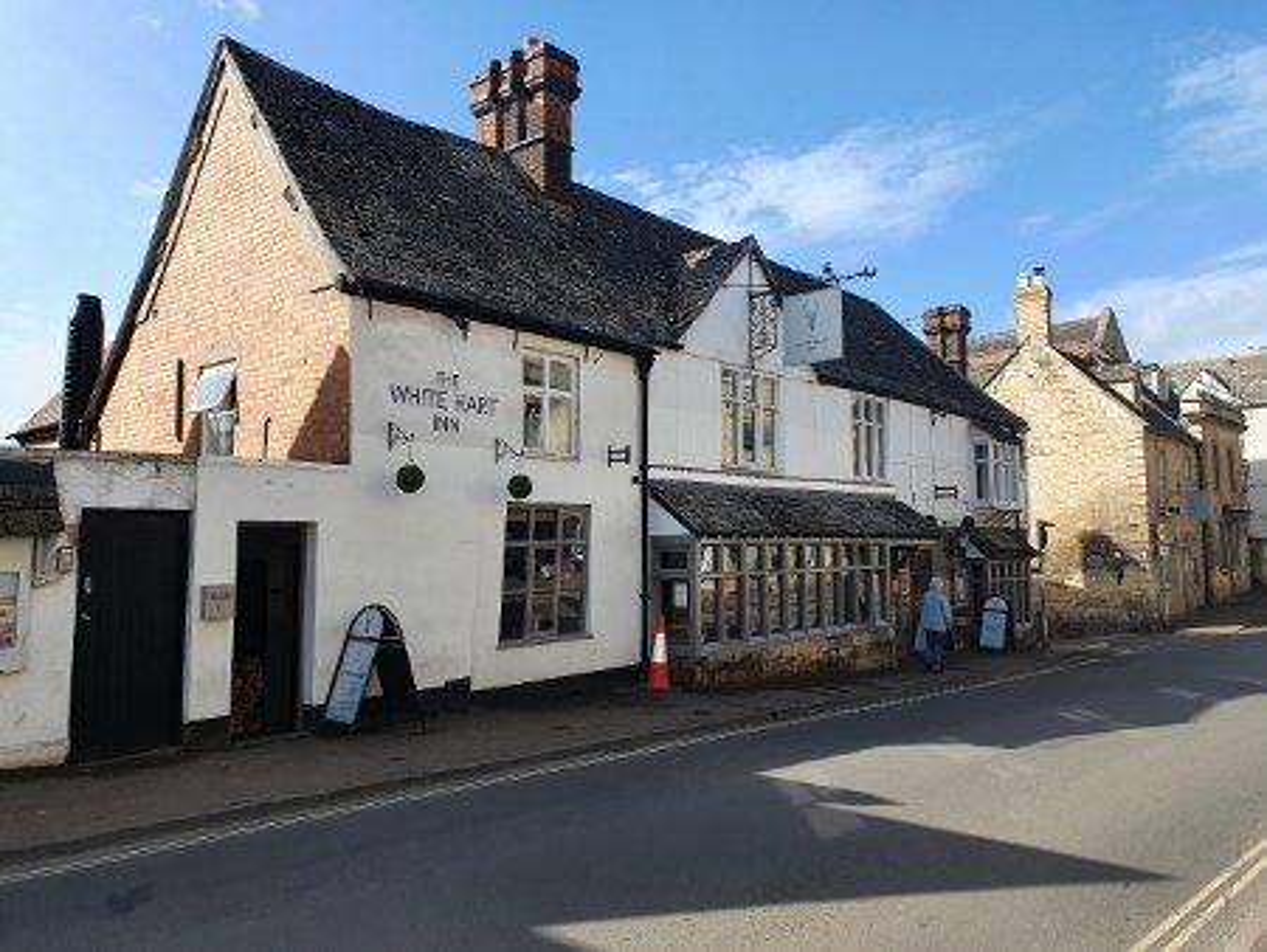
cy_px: 476
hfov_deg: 67.3
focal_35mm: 26
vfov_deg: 53.1
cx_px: 634
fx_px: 952
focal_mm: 4.32
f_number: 2.4
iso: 50
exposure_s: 1/872
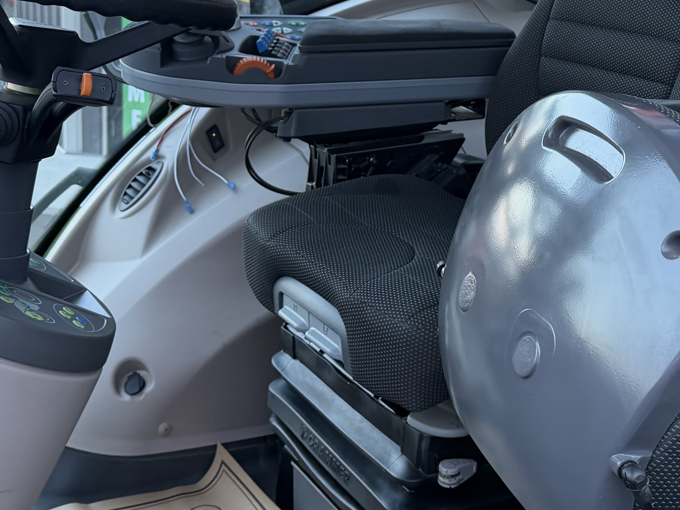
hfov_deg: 32.1
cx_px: 389
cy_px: 164
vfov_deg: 24.3
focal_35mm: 60
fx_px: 1179
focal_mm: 6.76
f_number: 1.78
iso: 200
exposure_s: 1/121
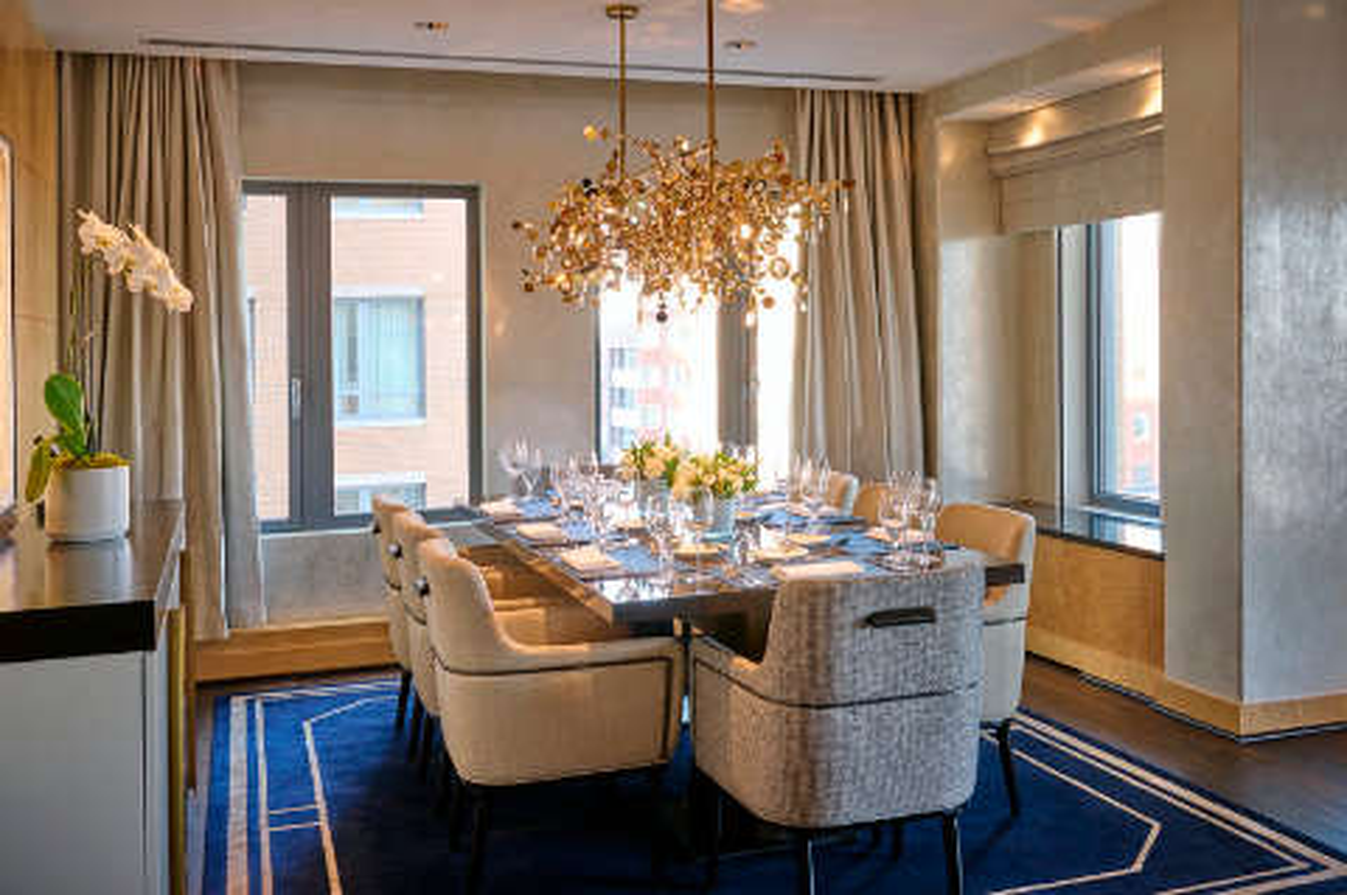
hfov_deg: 58.0
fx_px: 1215
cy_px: 448
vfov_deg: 40.5
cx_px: 674
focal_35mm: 32
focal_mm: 32.5
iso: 100
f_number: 8
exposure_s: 1/3
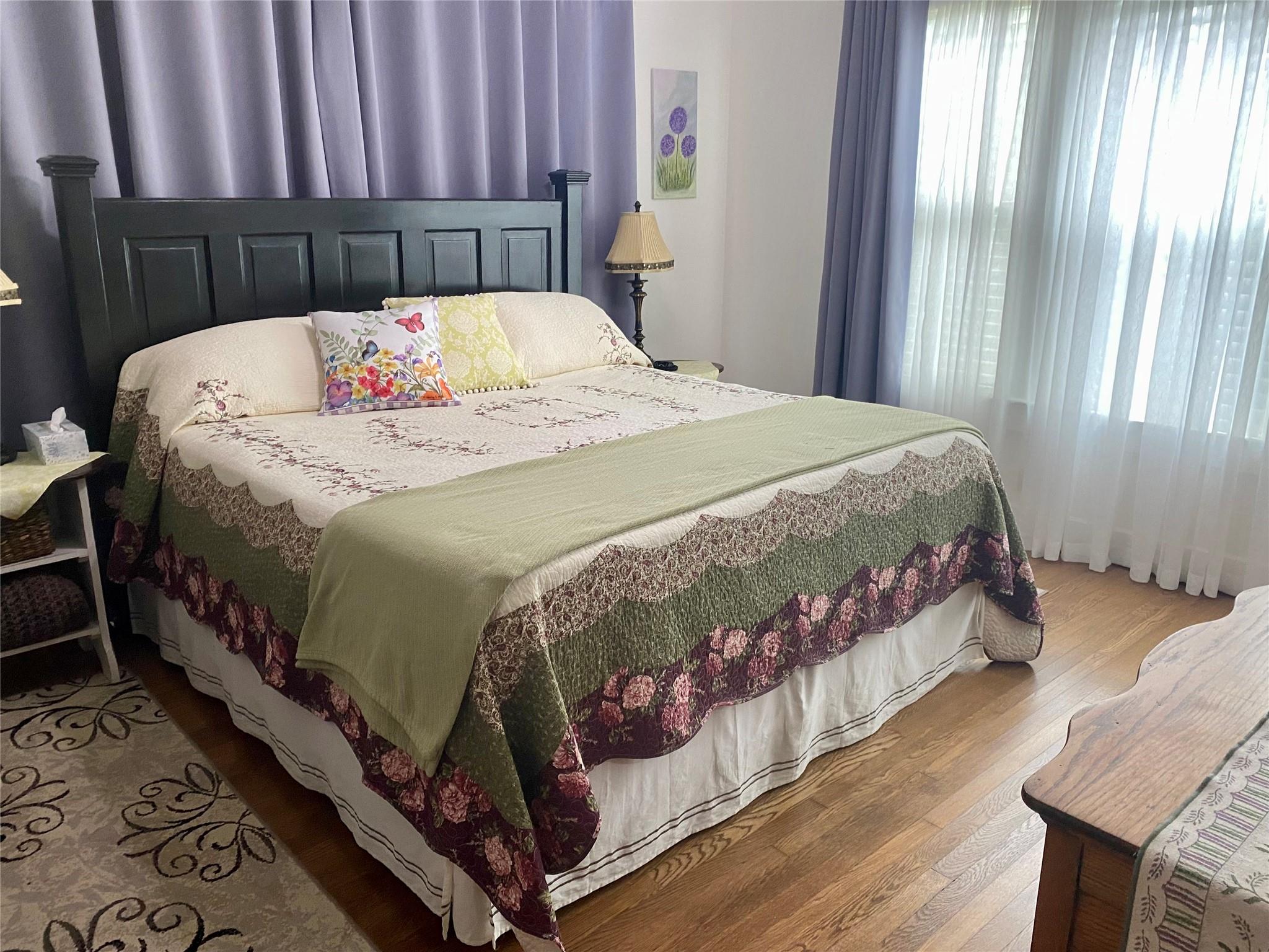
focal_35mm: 26
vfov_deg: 53.1
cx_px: 634
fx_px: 953
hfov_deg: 67.3
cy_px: 476
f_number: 1.8
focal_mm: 4.25
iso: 125
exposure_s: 1/60
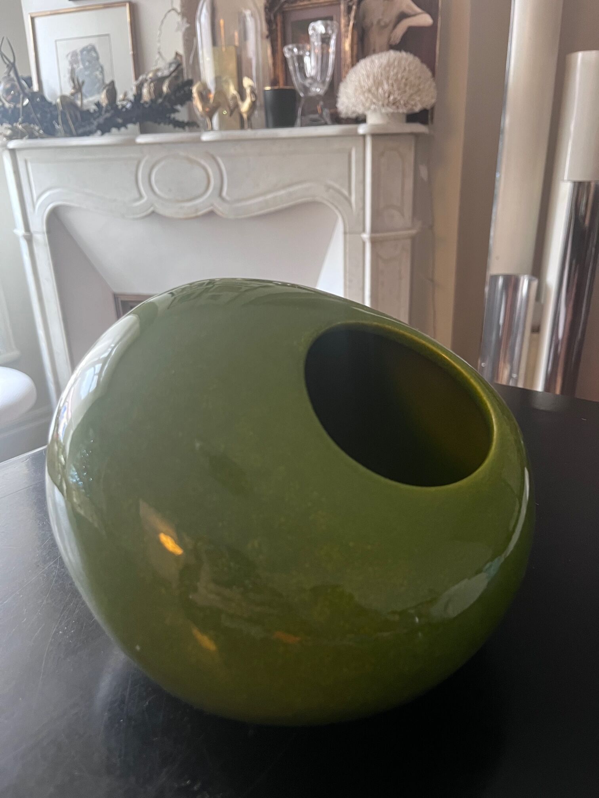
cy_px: 399
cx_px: 300
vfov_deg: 67.3
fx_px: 600
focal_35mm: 26
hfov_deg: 53.1
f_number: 1.6
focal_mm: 5.1
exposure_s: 1/33
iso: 500
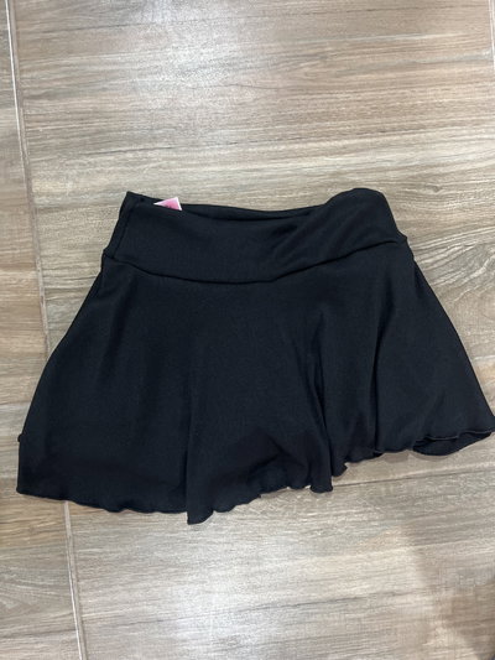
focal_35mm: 26
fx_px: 496
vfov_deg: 67.3
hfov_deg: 53.1
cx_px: 248
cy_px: 330
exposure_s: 1/50
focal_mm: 5.1
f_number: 1.6
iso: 250
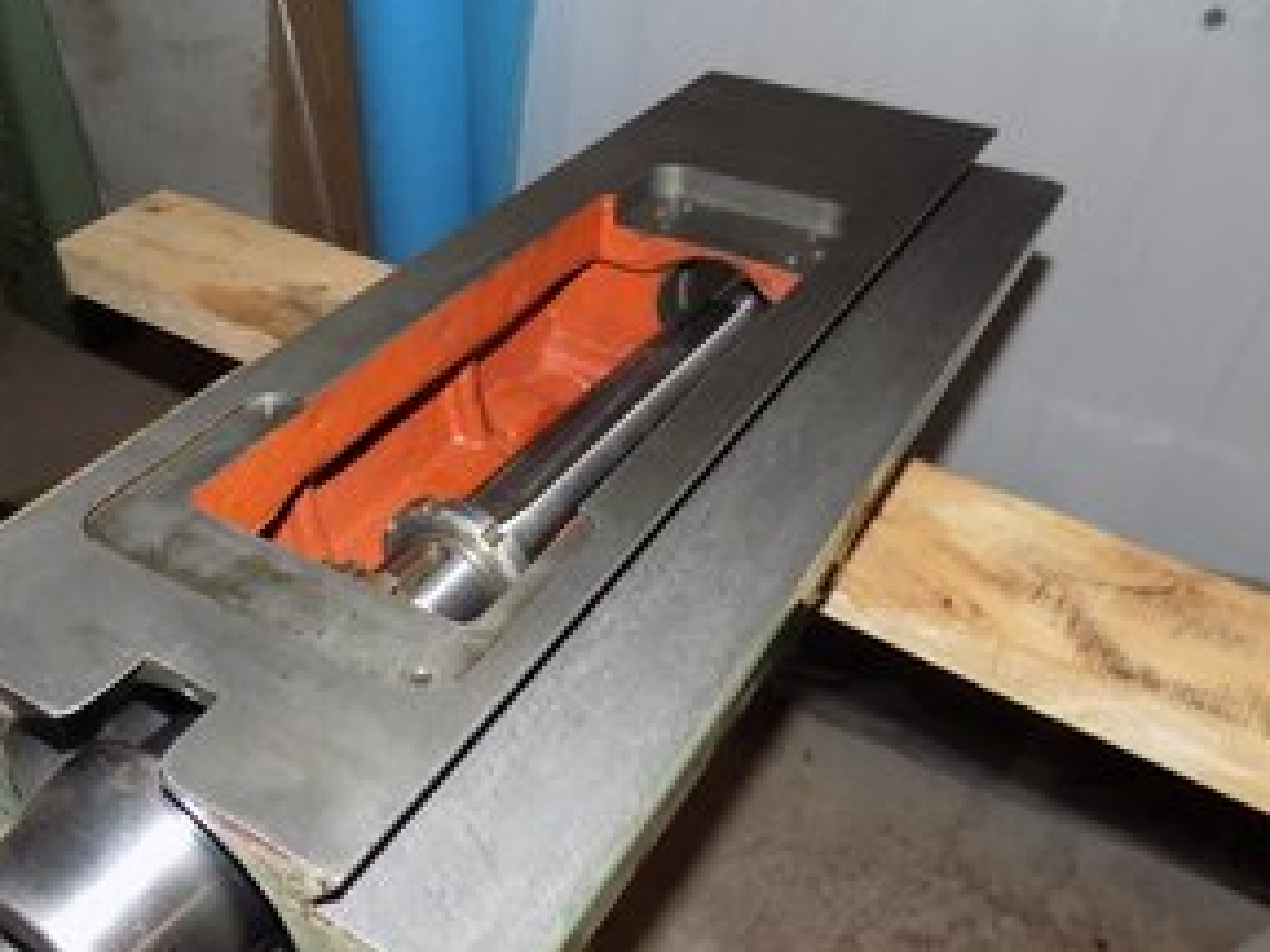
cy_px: 560
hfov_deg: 56.3
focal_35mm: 32
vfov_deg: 44.0
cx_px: 498
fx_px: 1174
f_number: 3.1
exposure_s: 1/30
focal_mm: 4
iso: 200
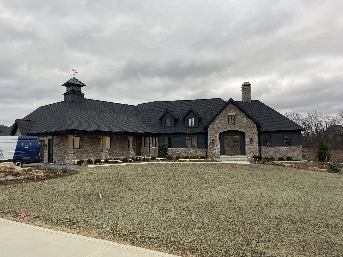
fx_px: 258
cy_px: 128
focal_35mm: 26
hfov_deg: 67.3
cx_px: 172
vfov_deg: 53.1
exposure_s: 1/190
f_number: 1.6
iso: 32
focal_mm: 4.2
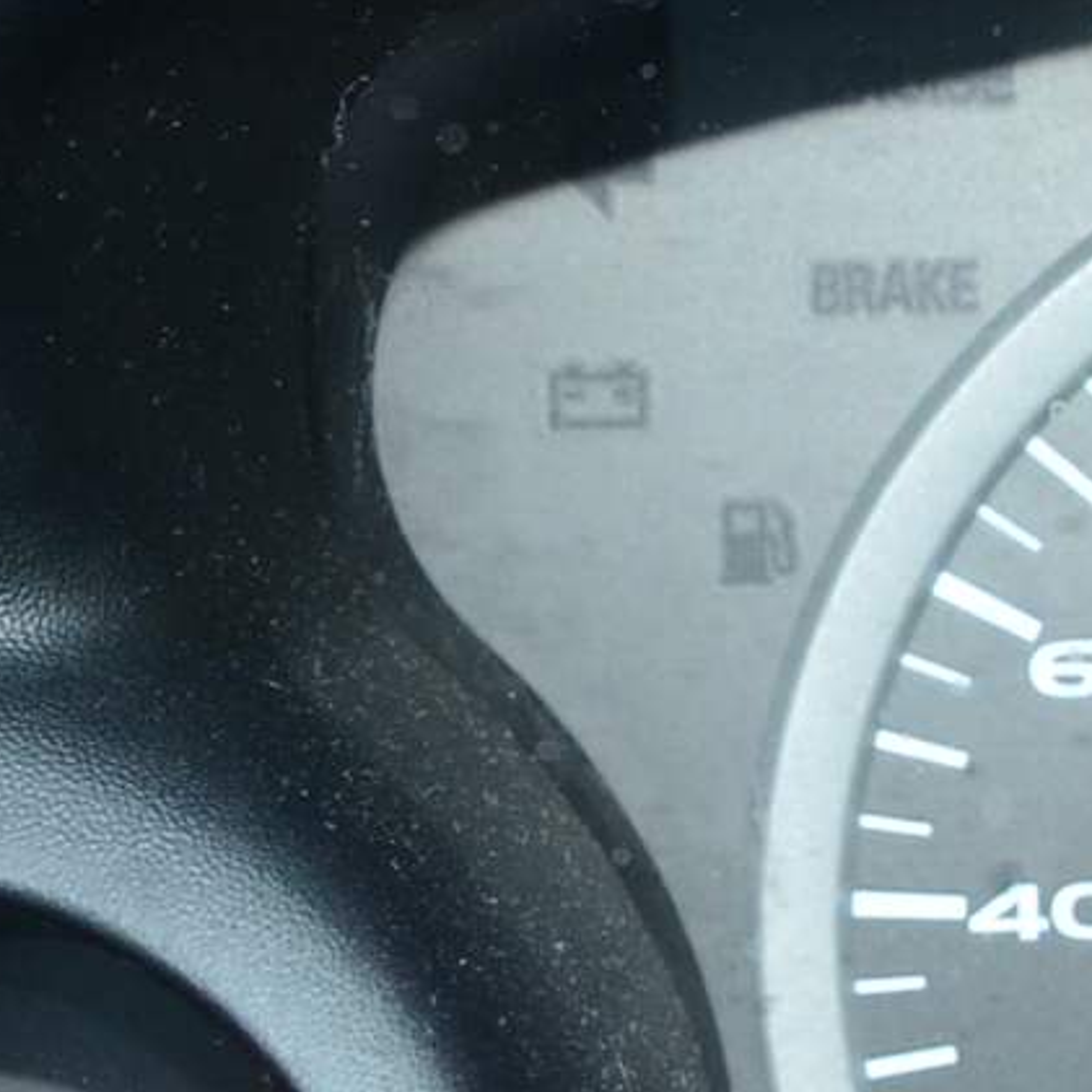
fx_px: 5853
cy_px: 597
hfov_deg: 10.1
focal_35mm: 164
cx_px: 1909
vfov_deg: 10.7
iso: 640
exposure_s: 1/125
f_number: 5.6
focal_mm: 22
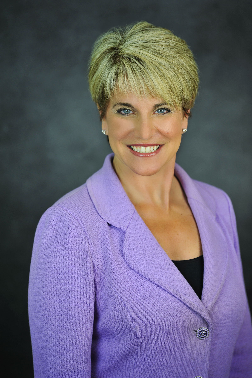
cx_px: 126
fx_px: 1839
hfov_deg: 7.8
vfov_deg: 11.8
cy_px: 189
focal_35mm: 175
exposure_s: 1/200
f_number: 3.2
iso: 500
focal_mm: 175
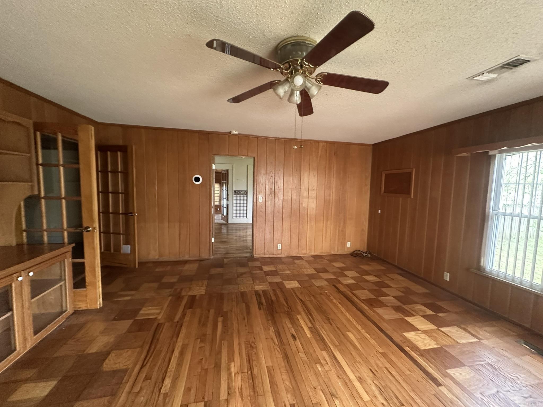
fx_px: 220
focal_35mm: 14
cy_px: 204
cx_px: 272
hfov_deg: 102.1
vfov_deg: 85.7
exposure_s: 1/60
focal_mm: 2.22
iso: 400
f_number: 2.2
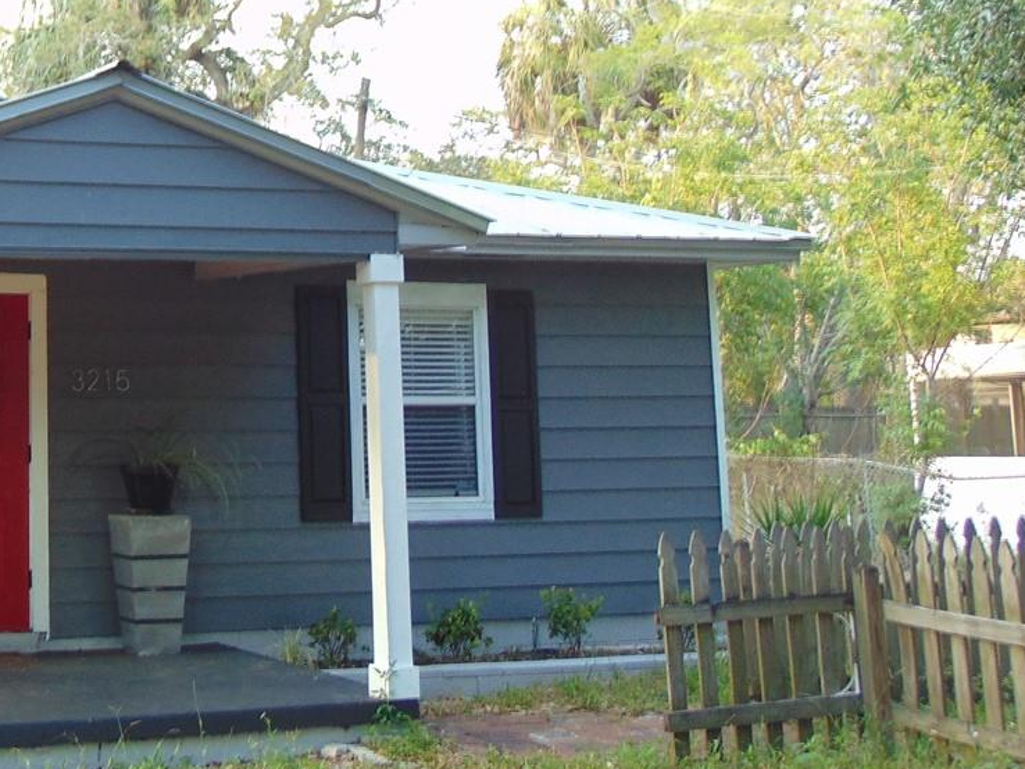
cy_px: 110
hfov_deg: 28.3
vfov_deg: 22.2
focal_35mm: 65
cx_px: 42
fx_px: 1925
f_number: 3.1
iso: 80
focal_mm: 5.4
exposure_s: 1/30
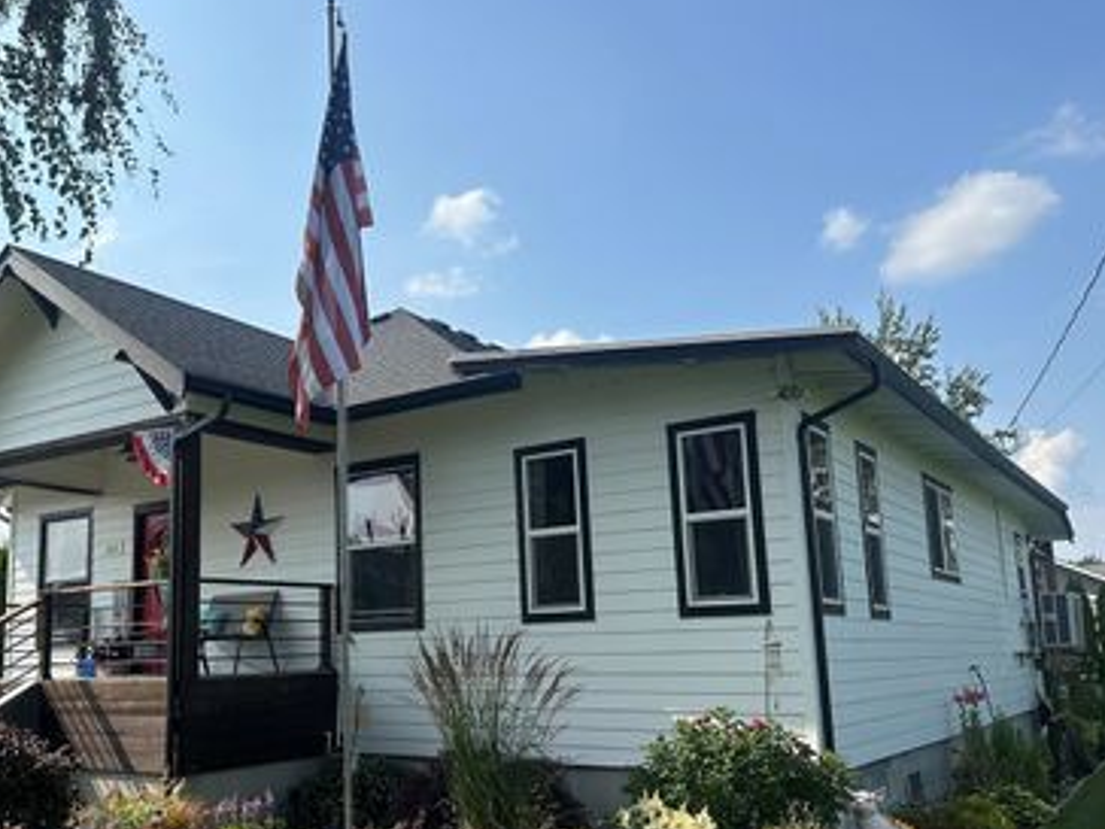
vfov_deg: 42.8
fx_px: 1053
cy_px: 472
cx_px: 416
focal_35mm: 33
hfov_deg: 54.7
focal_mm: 6.86
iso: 80
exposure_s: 1/5525
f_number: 1.78
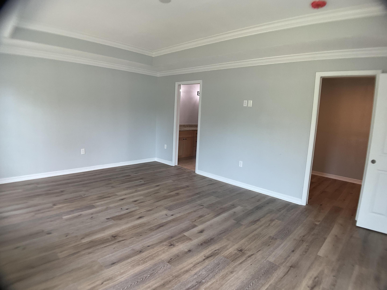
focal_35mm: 29
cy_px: 145
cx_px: 194
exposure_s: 1/60
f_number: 1.8
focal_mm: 3
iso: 40
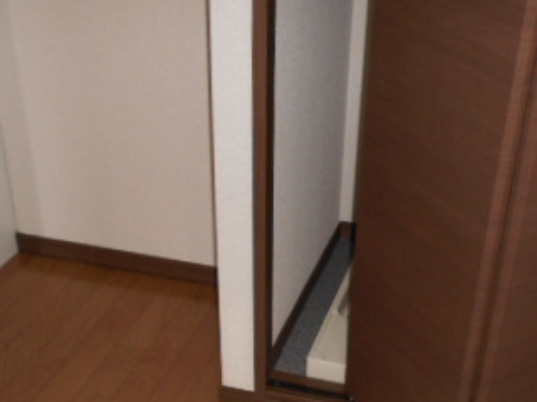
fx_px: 807
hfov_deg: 36.0
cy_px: 355
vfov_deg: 27.1
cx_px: 398
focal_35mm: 52
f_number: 3.2
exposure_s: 1/25
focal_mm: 4.6
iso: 200
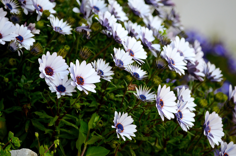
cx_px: 118
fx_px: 2551
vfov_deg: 3.5
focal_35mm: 390
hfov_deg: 5.3
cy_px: 78
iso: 400
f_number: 6.3
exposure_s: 1/100
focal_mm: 260
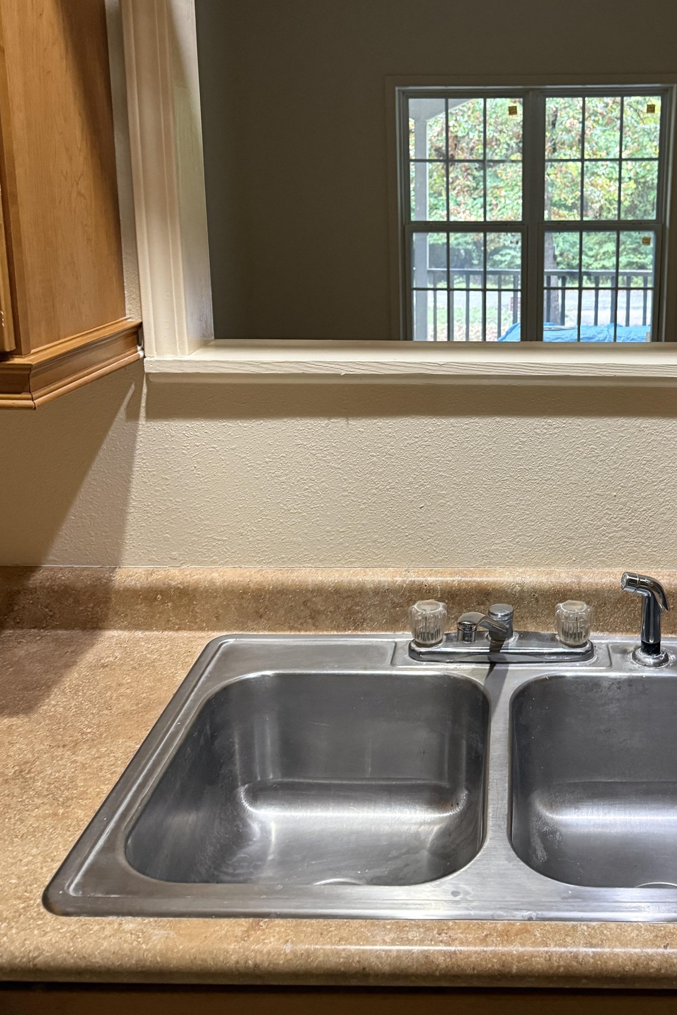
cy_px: 380
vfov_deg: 55.2
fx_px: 959
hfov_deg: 37.9
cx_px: 507
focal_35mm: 34
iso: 500
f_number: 1.78
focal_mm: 6.76
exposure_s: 1/60
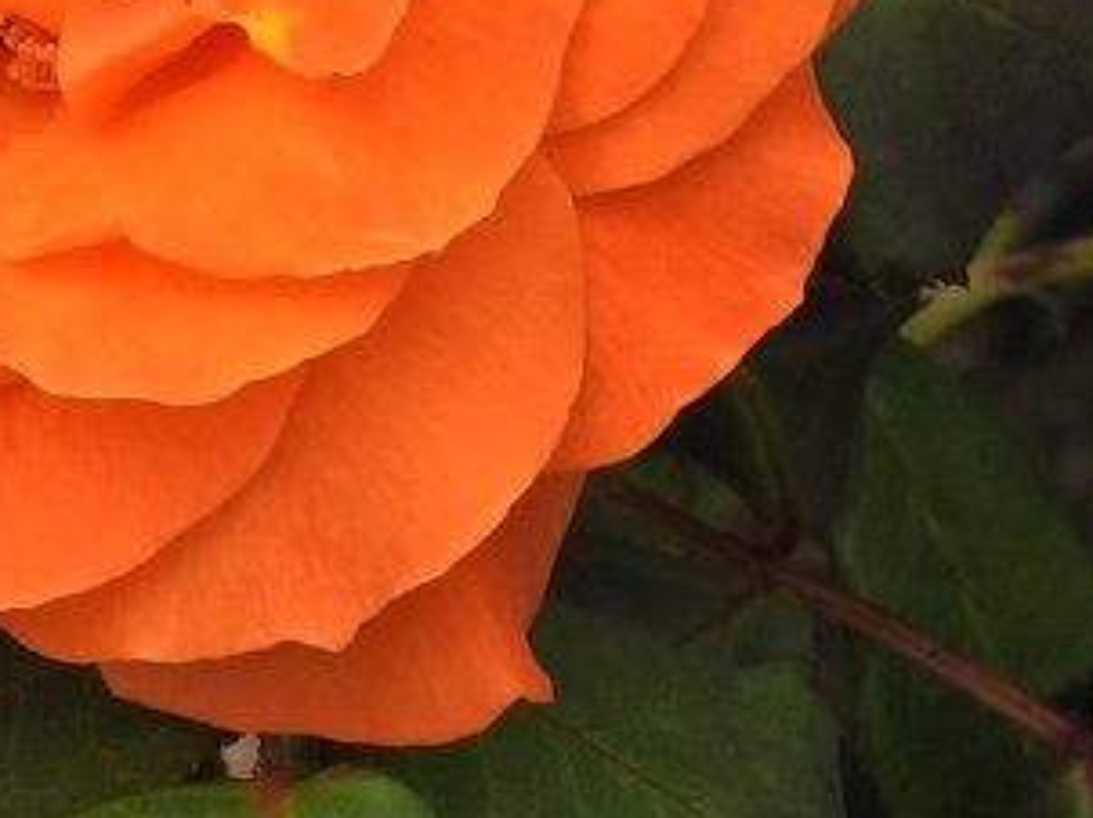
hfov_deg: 2.3
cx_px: -72
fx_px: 26754
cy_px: -105
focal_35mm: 848
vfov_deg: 1.8
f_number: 4.5
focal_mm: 35.7
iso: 100
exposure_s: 1/1000
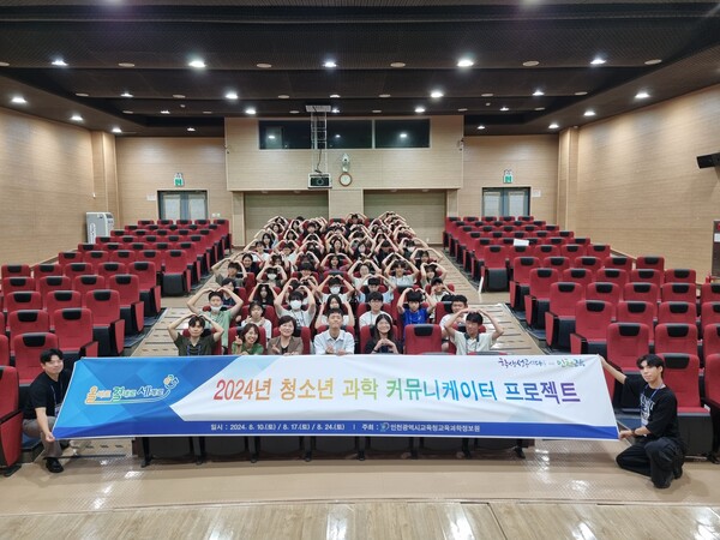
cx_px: 360
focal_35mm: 26
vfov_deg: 53.1
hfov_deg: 67.3
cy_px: 270
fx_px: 541
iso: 160
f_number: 1.8
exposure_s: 1/60
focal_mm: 5.4
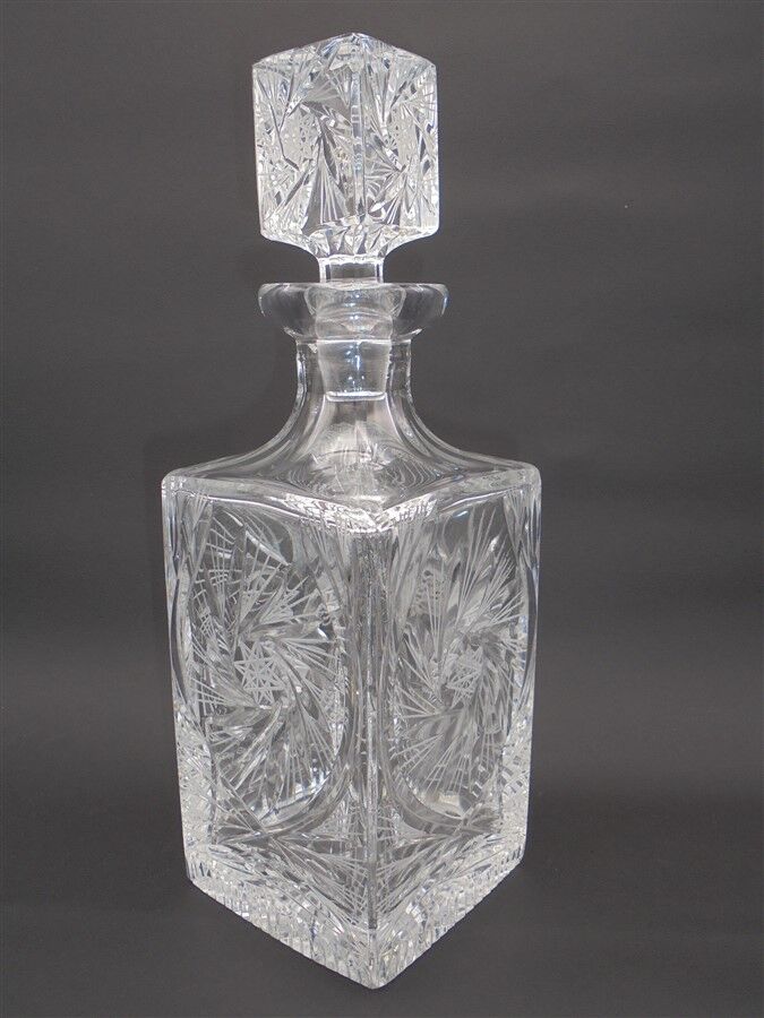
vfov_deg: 61.7
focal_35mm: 29
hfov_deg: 48.2
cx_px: 382
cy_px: 509
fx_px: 853
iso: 100
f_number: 3.7
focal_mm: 5.3
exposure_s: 1/80
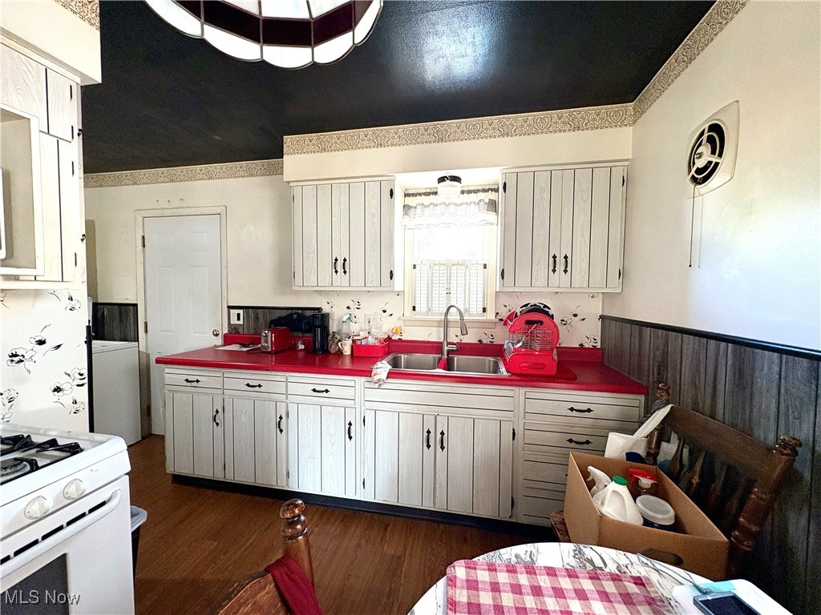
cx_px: 410
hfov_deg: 102.1
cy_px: 308
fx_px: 332
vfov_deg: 85.7
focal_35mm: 14
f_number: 2.2
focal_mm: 2.22
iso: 250
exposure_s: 1/60
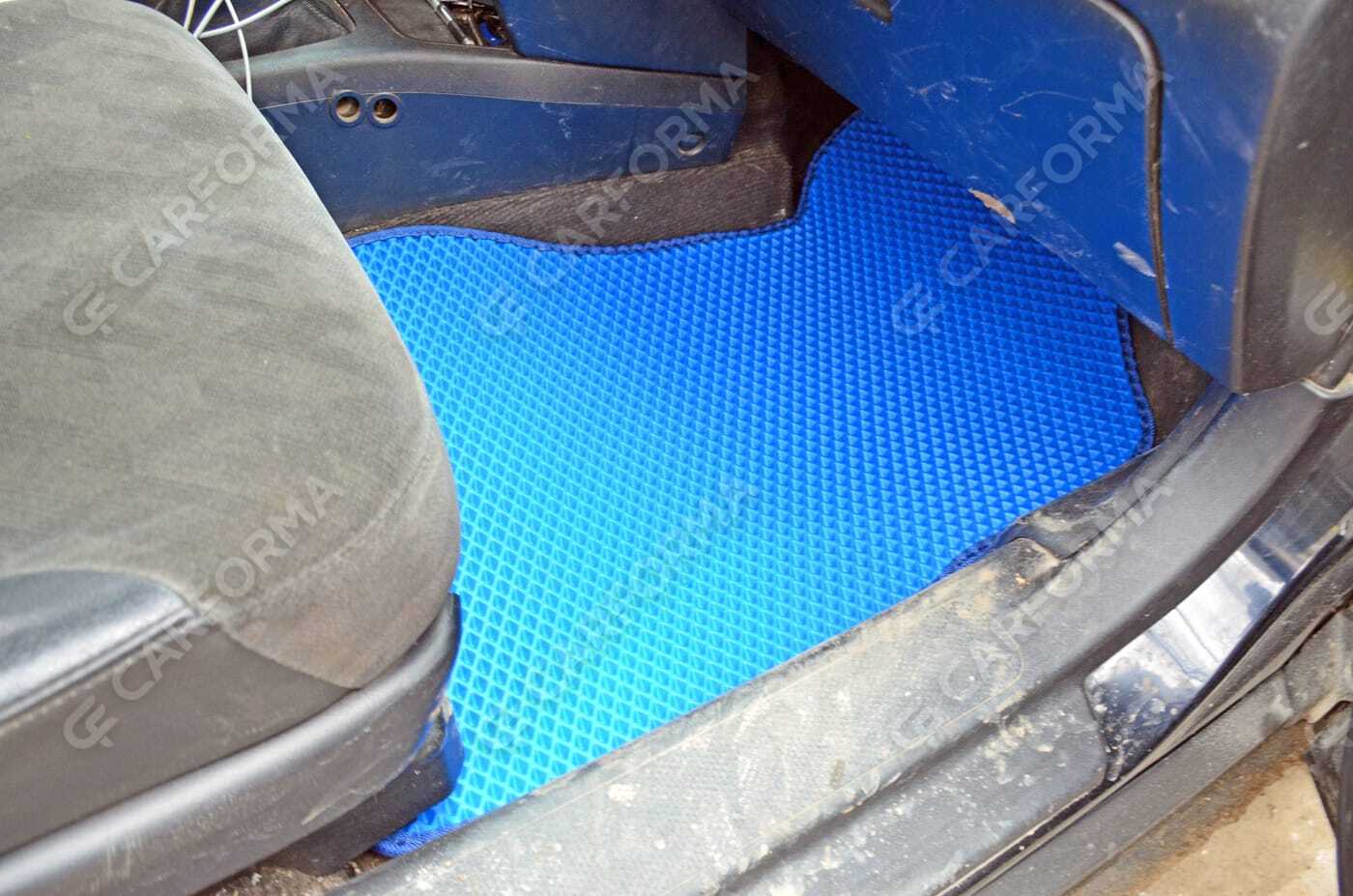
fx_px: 1125
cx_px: 676
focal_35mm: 30
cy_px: 448
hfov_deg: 62.0
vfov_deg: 43.4
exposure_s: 1/15
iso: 800
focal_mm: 20
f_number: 6.7
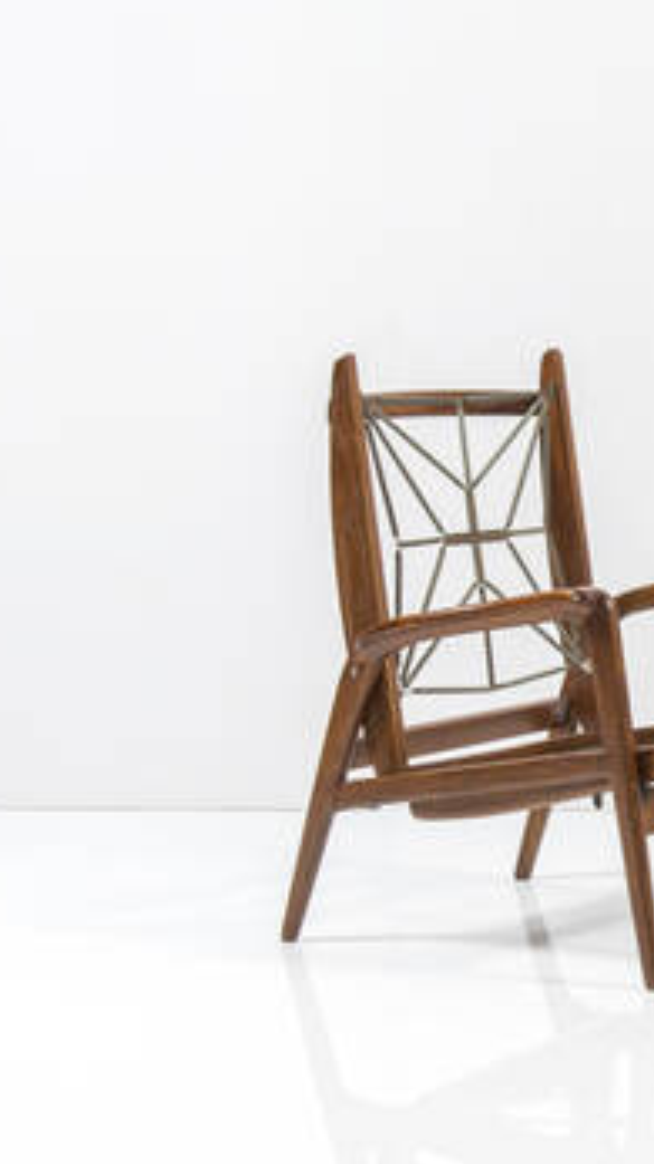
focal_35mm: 98
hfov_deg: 11.6
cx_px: 1080
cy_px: 579
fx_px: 3023
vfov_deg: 21.8
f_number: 14
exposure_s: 1/200
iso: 100
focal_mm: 45
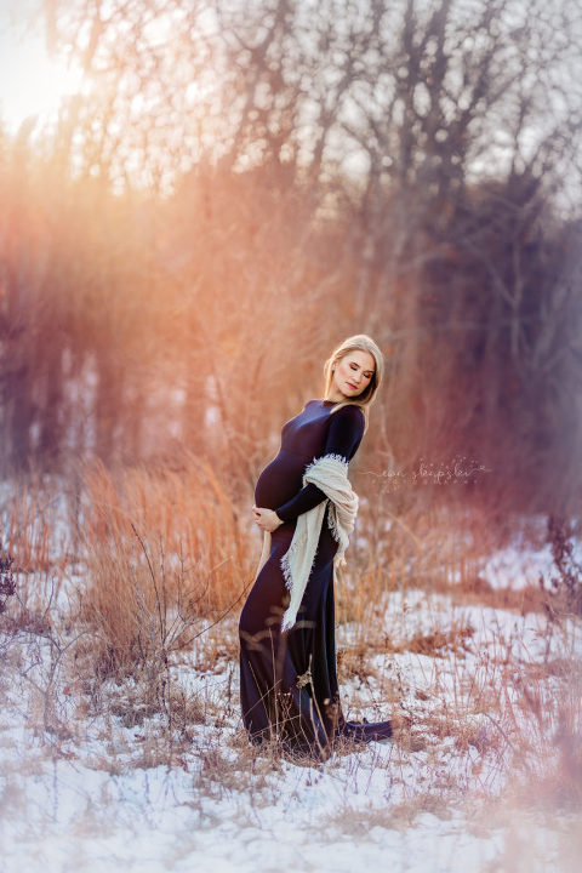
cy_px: 436
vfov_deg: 23.9
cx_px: 291
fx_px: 2061
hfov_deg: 16.1
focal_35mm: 85
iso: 125
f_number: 1.6
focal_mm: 85
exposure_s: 1/800
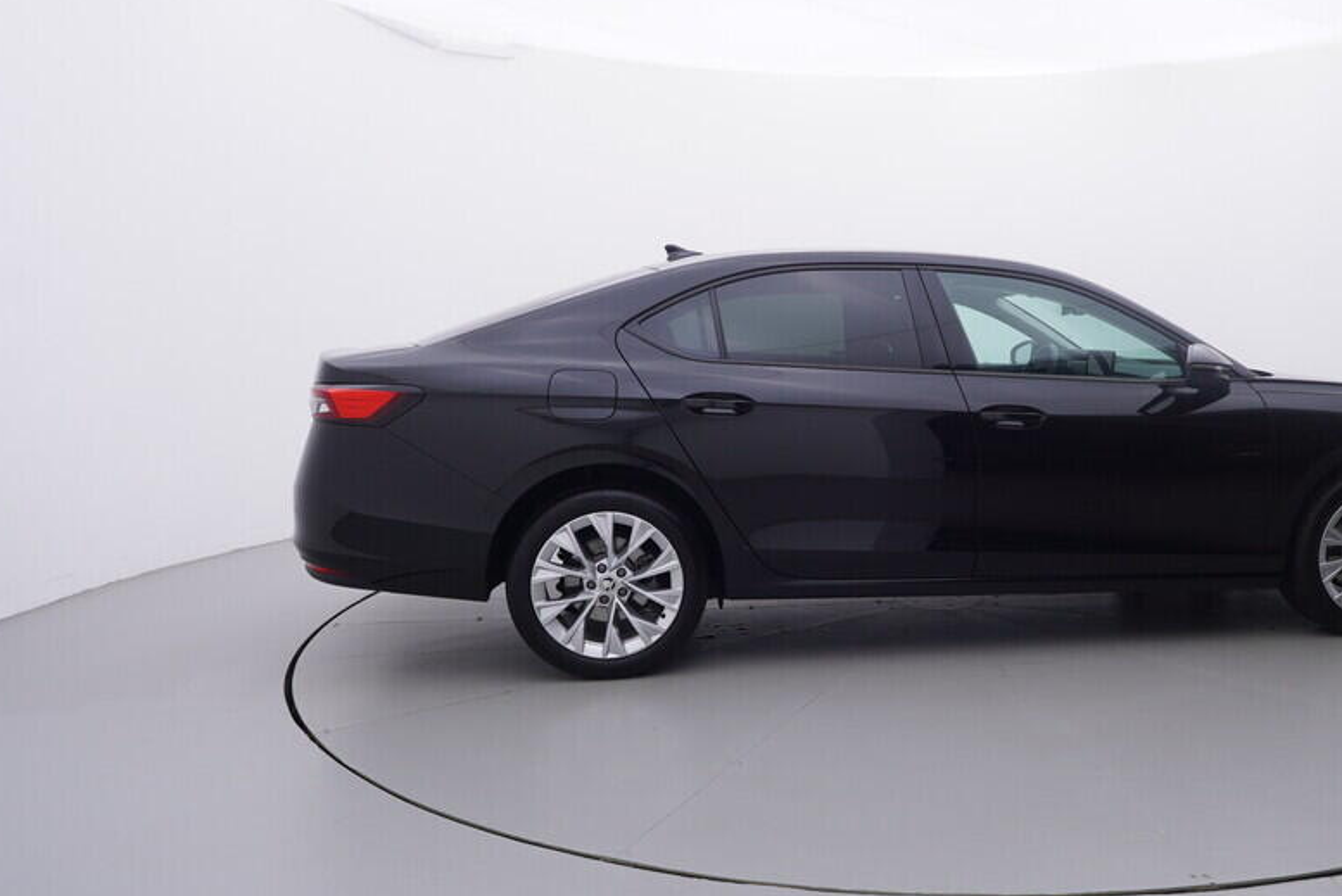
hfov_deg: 61.4
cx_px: 860
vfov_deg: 44.1
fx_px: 1106
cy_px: 454
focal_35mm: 30
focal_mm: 15
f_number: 5
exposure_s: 1/80
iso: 200
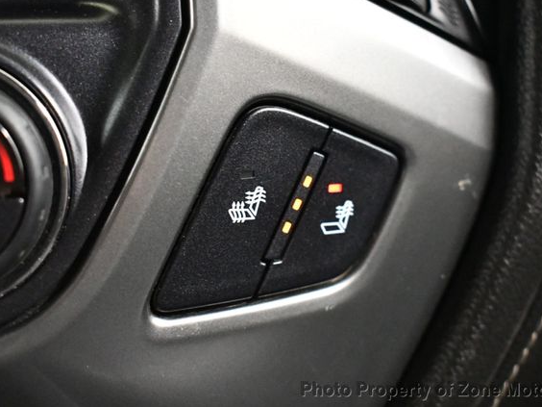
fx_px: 1300
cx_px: 289
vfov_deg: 17.8
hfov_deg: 23.6
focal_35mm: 83
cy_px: 202
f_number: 4.8
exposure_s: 1/60
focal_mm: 38
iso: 7200
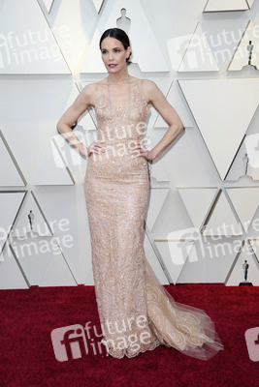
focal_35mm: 55
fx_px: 593
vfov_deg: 36.2
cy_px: 194
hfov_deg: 24.6
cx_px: 130
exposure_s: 1/250
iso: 800
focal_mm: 55
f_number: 8
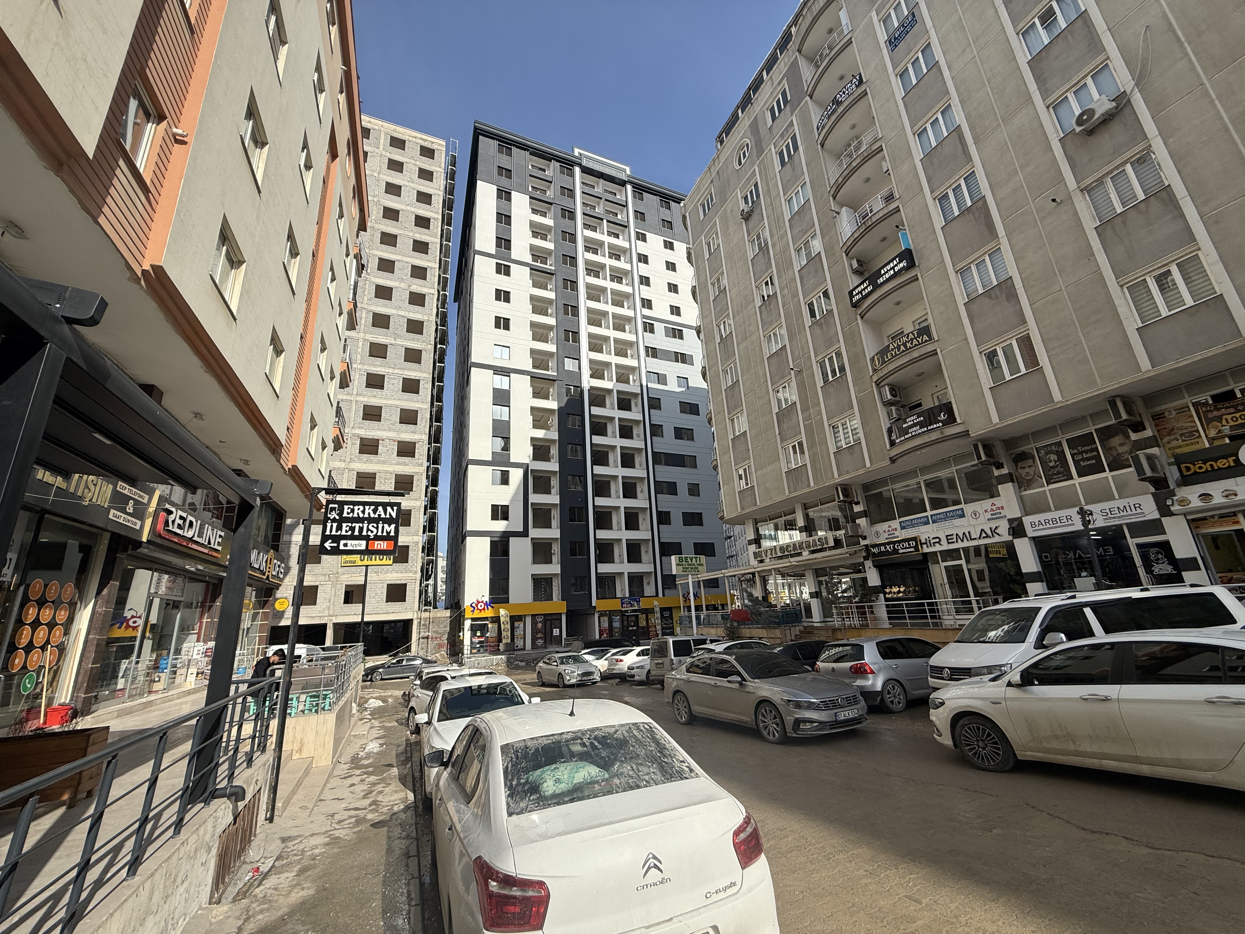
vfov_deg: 85.7
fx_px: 504
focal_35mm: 14
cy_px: 467
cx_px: 622
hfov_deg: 102.1
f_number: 2.2
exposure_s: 1/2841
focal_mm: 2.22
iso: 50
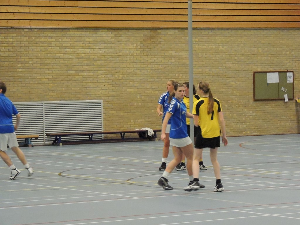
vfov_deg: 9.6
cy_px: 112
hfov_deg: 12.7
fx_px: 1343
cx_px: 150
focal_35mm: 155
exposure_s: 1/100
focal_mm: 27.6
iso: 3200
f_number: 4.4
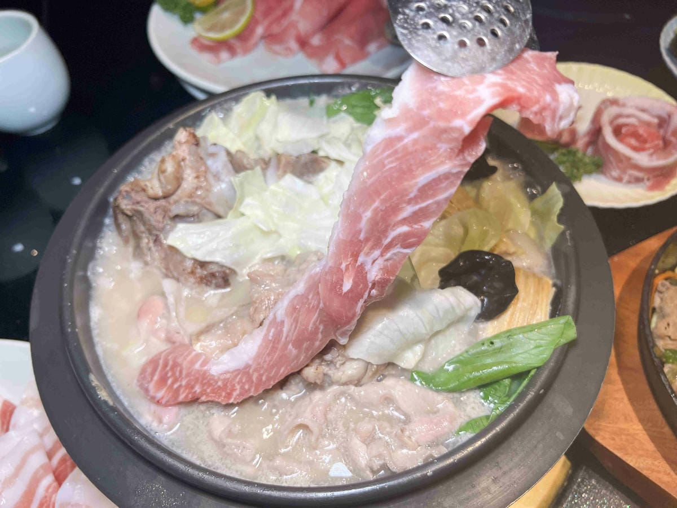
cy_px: 254
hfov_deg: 67.3
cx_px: 338
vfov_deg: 53.1
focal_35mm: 26
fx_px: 508
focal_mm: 5.7
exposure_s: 1/120
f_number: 1.5
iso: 80
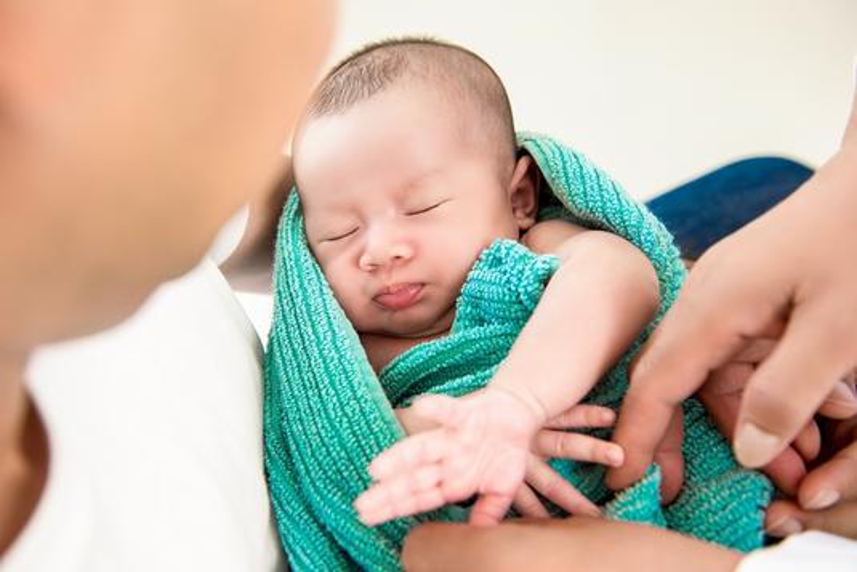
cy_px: 286
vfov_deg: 31.9
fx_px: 1000
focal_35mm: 42
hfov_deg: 46.4
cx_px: 428
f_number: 4.5
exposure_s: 1/100
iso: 400
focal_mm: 42
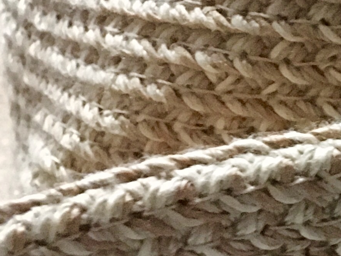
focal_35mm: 132
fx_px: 1300
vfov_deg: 10.8
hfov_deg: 13.0
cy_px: 377
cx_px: 680
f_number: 2.2
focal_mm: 4.15
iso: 320
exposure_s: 1/15
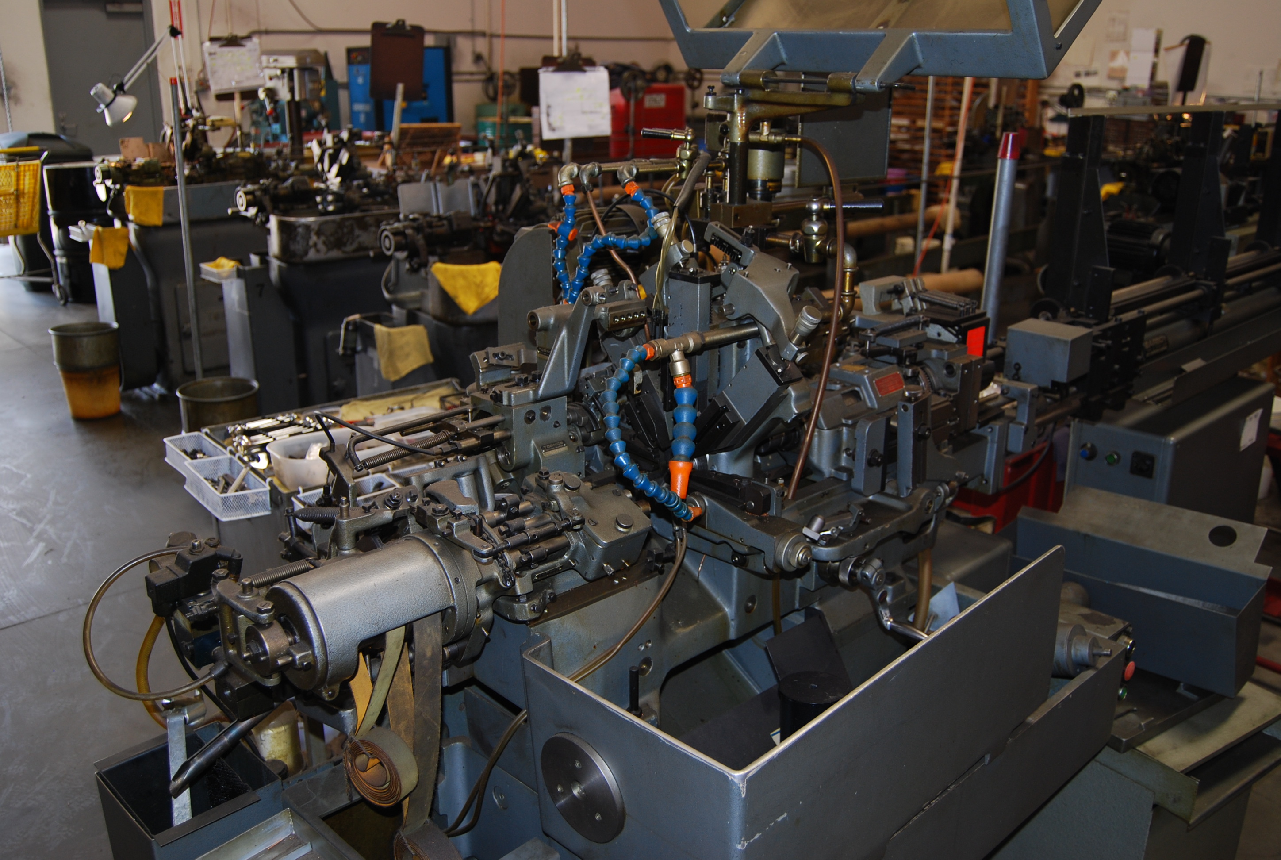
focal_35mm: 33
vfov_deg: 40.1
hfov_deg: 57.1
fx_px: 1177
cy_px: 430
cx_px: 640
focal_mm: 22
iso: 200
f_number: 3.8
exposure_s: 1/60
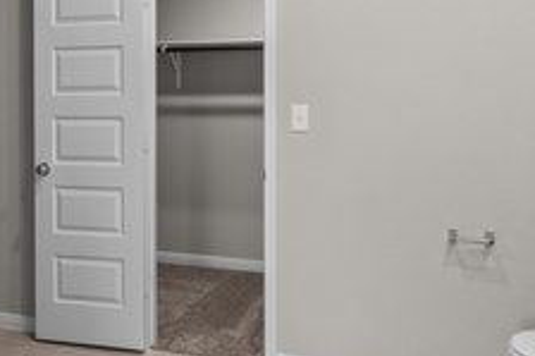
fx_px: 594
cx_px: 191
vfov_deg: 33.1
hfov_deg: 47.9
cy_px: 119
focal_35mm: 40
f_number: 13
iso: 400
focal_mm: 14
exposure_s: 1/3
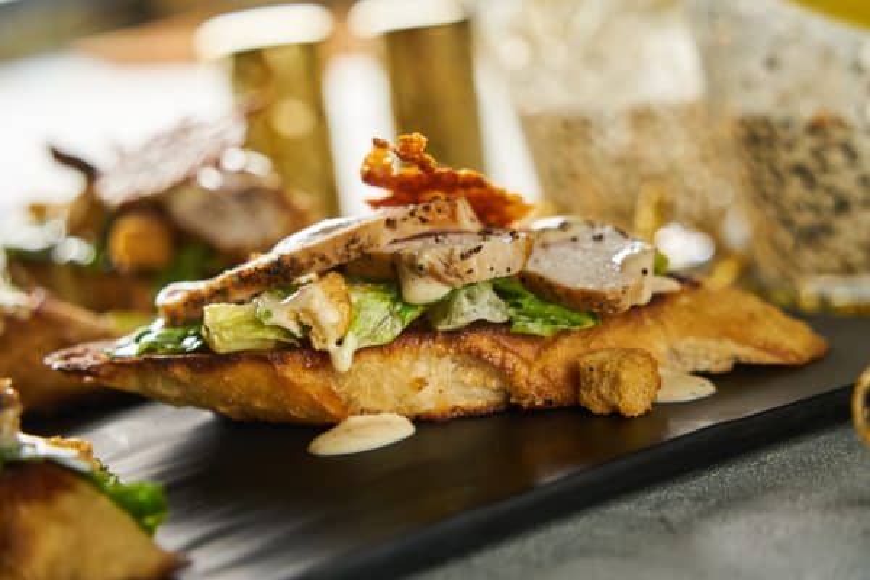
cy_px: 290
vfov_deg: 15.9
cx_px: 435
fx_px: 2078
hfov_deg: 23.6
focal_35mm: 86
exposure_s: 1/160
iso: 800
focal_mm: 86
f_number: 5
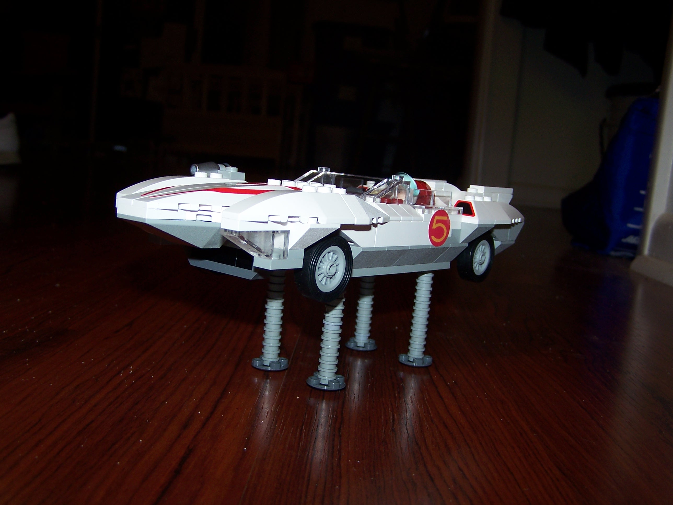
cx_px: 336
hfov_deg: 49.0
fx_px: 739
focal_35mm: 38
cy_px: 252
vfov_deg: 37.7
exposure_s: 1/60
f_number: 2.8
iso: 80
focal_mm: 6.3
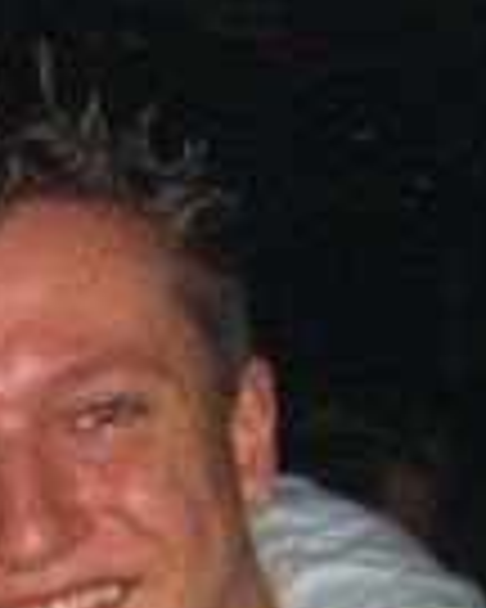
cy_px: 973
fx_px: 2967
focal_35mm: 165
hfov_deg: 8.7
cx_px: -554
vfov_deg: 11.1
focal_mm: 7.9
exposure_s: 1/60
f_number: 2.8
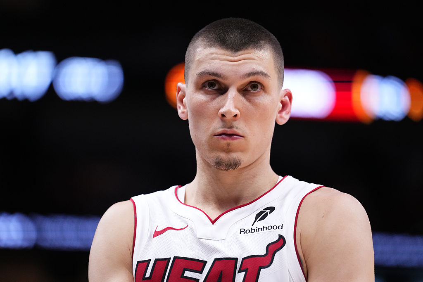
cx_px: 212
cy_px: 141
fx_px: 2350
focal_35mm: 200
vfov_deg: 6.9
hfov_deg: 10.3
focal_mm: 200
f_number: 2.8
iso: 4000
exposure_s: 1/1600
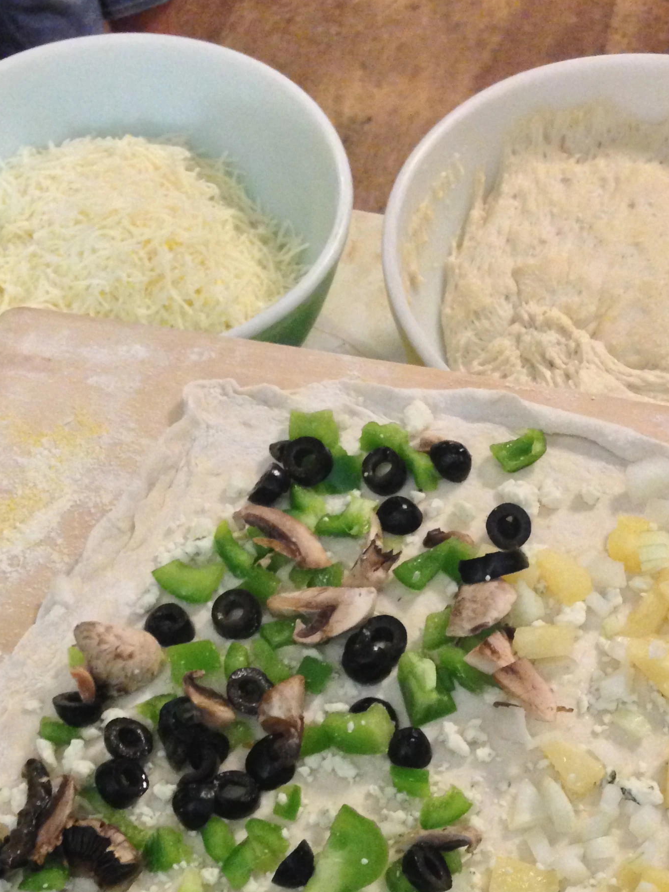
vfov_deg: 31.5
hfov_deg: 24.3
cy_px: 696
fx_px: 1546
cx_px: 460
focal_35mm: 60
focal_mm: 4.13
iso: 400
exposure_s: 1/15
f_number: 2.4
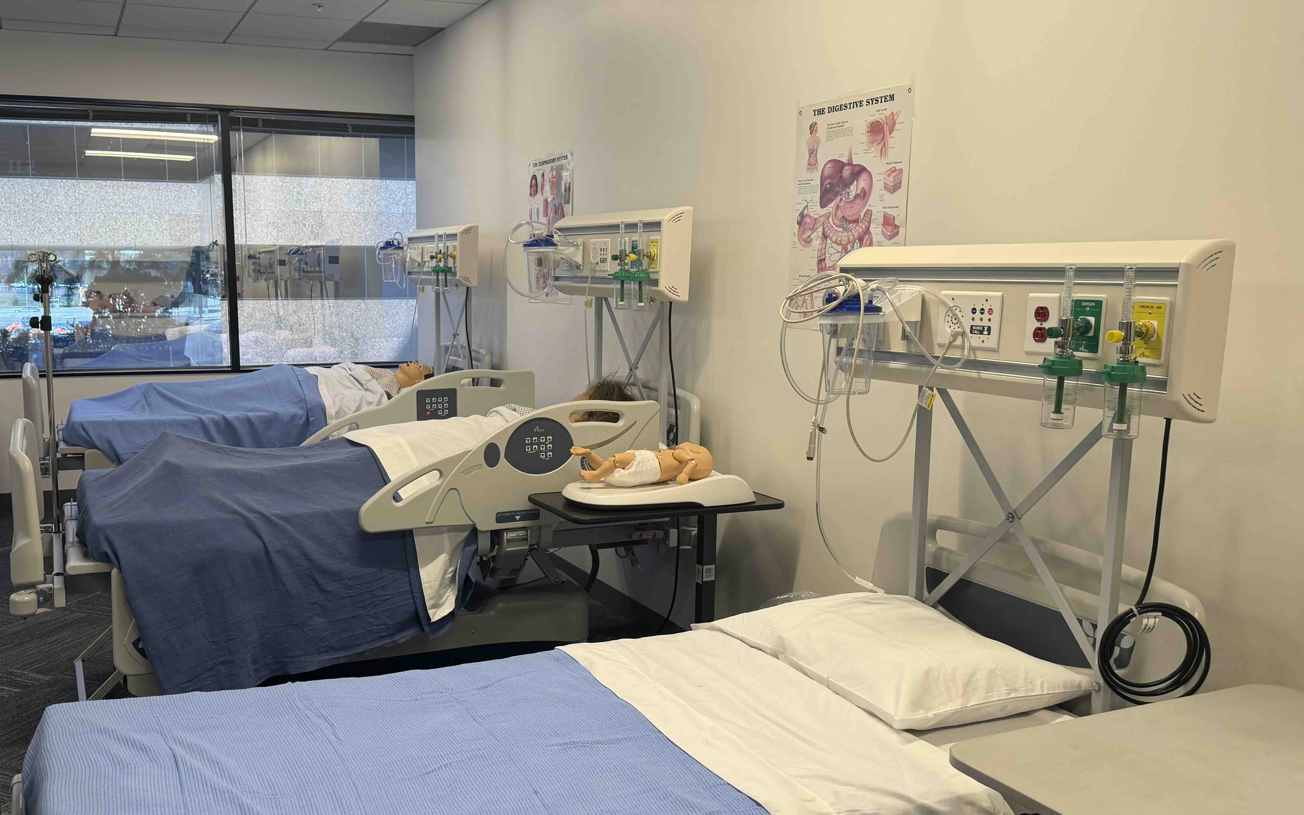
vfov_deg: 39.4
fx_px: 1137
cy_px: 439
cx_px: 494
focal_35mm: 32
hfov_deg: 58.9
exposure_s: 1/115
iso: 125
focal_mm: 6.76
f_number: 1.78
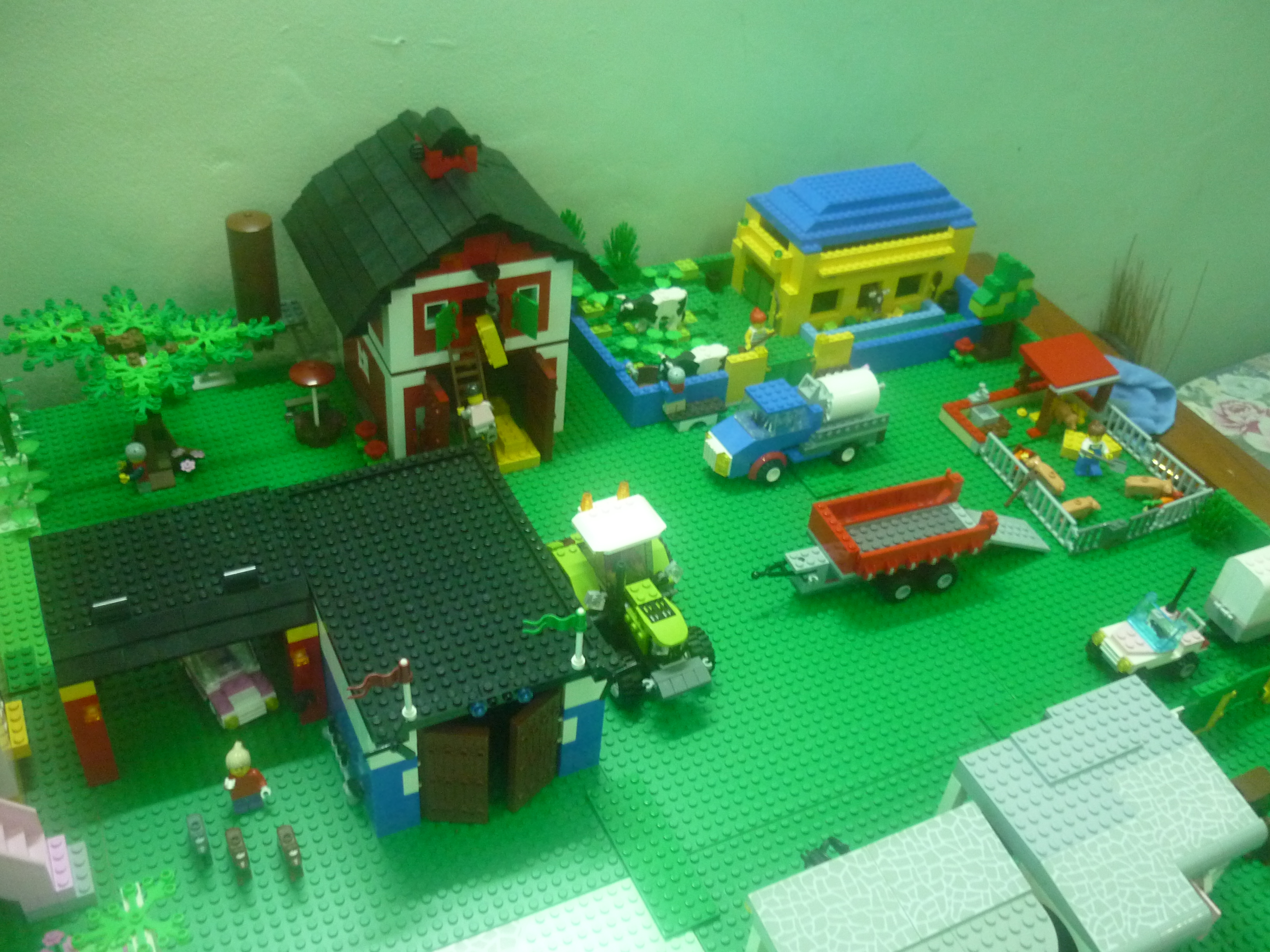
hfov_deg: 55.4
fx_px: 1211
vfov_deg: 42.9
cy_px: 476
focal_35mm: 33
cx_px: 635
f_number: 2.8
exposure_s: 1/10
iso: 400
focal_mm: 5.5
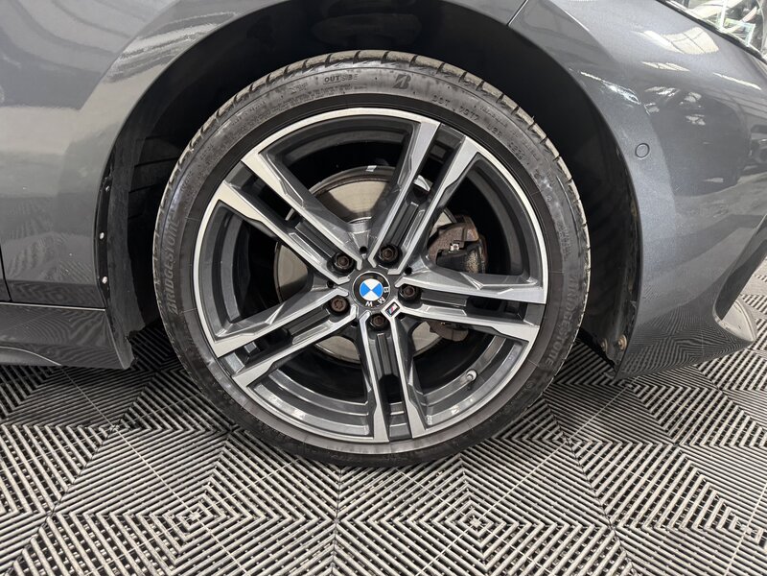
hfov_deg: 71.6
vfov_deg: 56.8
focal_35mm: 24
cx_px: 384
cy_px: 288
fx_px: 532
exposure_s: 1/50
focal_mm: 6.76
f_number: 1.78
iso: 400
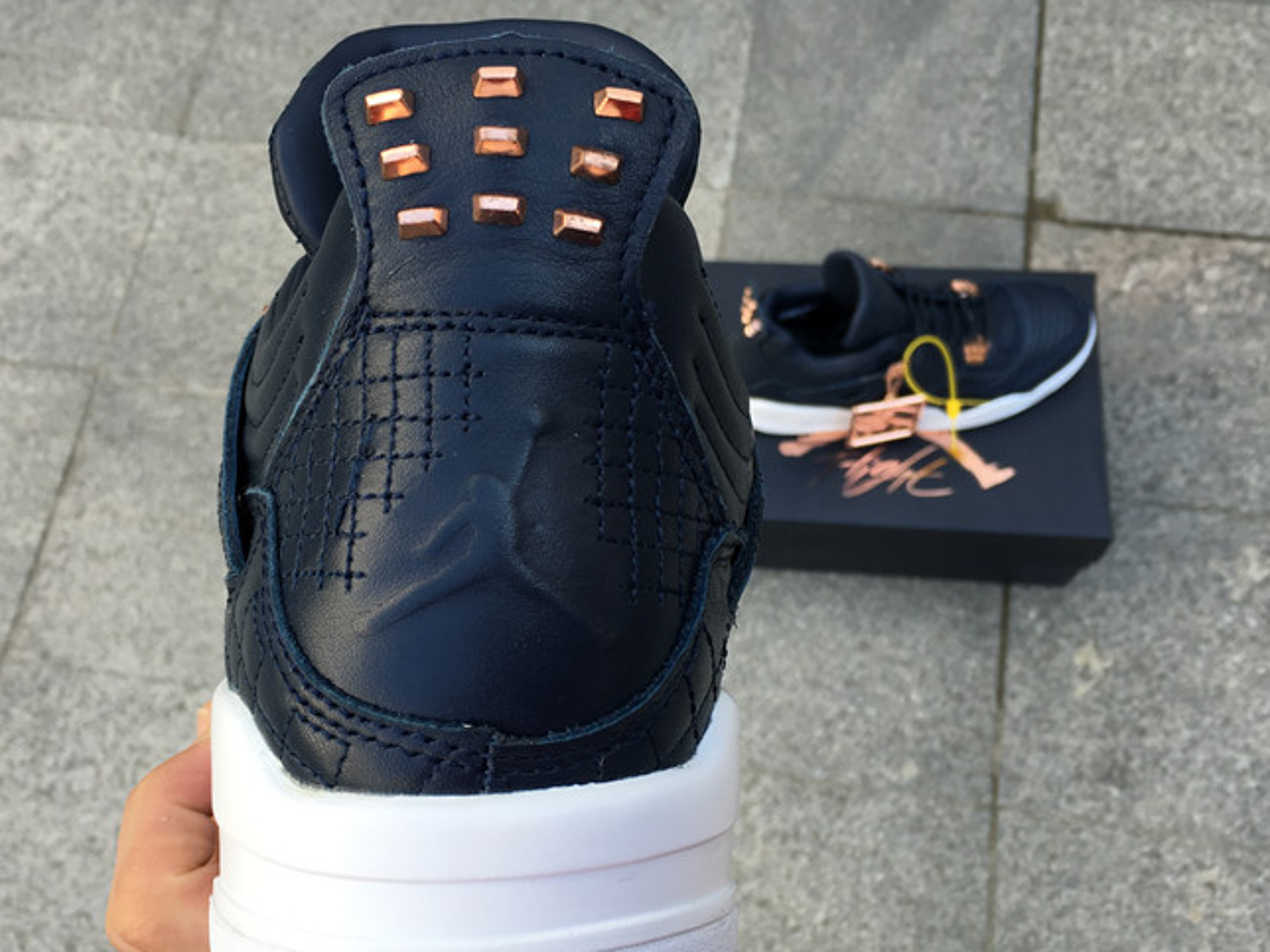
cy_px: 524
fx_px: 1321
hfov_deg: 51.2
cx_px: 564
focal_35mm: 36
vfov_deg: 39.6
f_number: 2.2
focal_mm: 4.15
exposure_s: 1/188
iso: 25
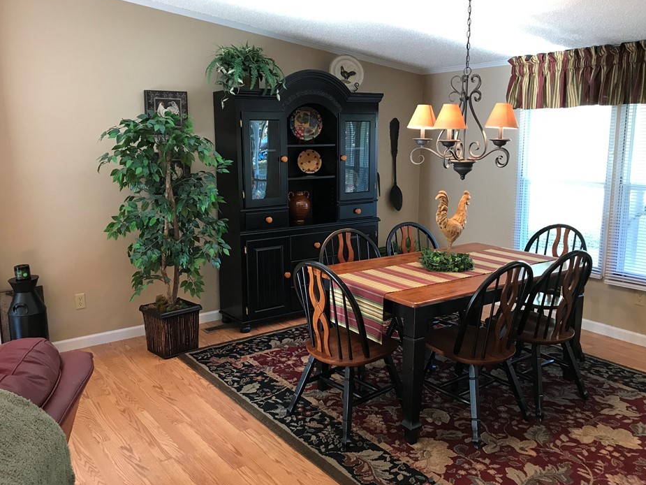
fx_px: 579
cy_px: 240
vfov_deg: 45.5
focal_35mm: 31
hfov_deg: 58.3
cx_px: 302
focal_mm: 3.99
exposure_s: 1/20
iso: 40
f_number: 1.8
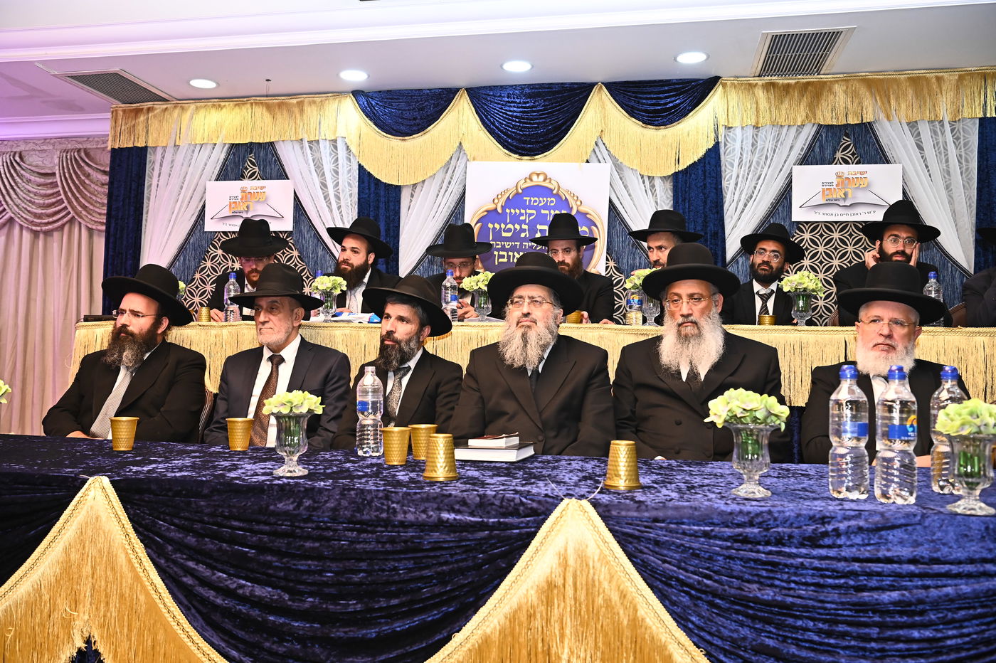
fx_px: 885
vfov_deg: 41.1
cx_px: 498
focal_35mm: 32
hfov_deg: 58.7
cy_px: 332
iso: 2000
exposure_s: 1/200
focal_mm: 32
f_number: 6.3
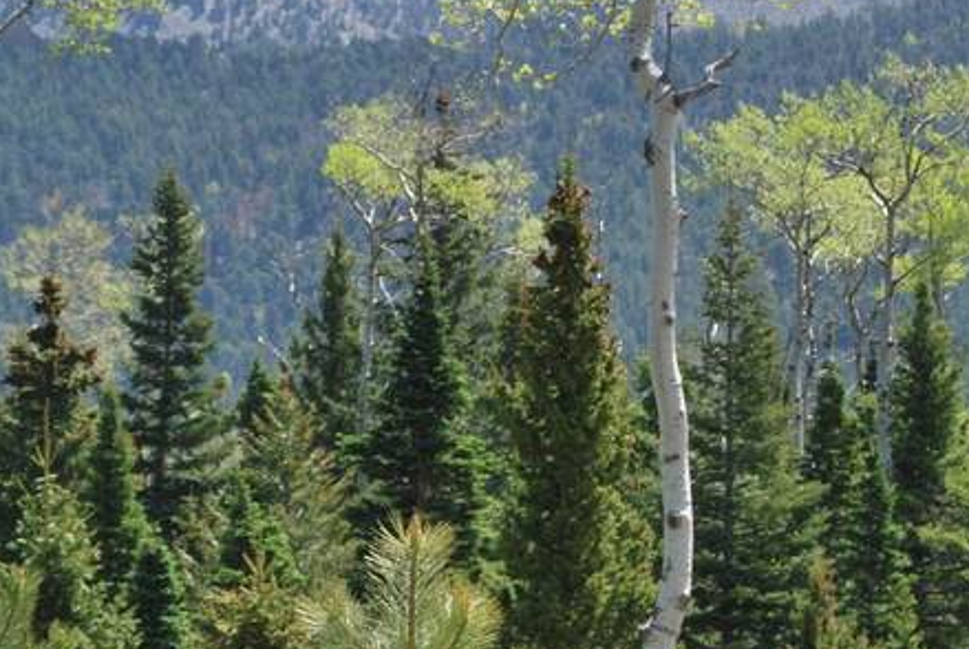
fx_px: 6481
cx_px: 26
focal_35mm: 240
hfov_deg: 8.5
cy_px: 36
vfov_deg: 5.7
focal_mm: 55
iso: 100
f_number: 8
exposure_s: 1/200
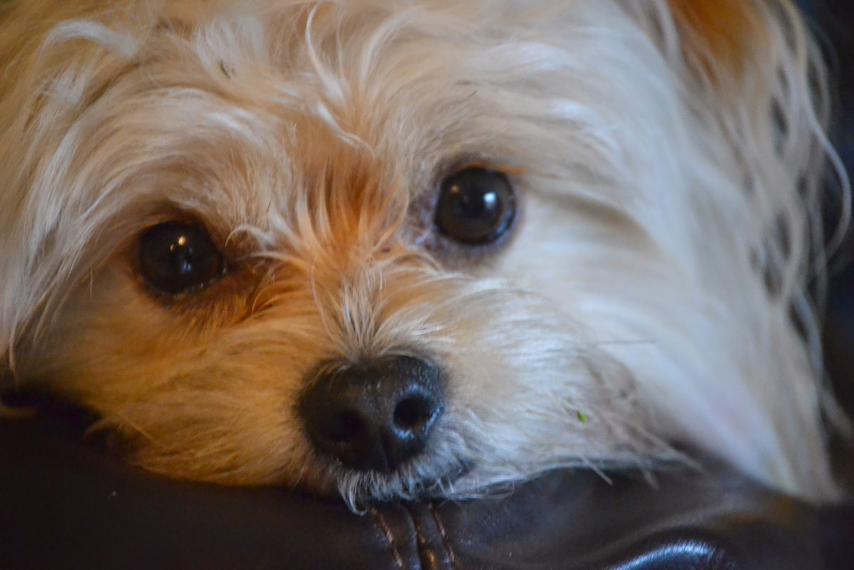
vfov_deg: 7.6
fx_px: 4270
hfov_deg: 11.4
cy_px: 285
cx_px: 427
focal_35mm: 180
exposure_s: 1/60
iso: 3200
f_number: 4.8
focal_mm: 120
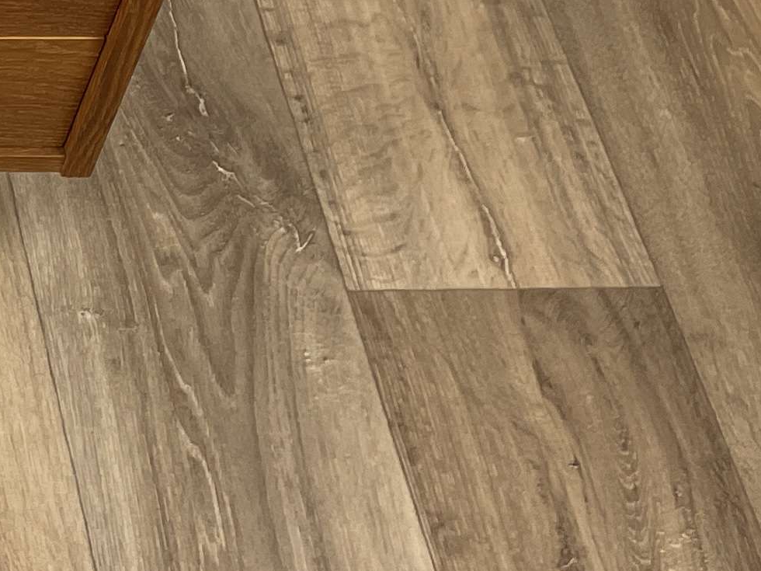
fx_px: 2352
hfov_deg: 15.7
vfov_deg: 13.1
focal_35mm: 107
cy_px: -270
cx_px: -613
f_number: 1.6
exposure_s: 1/100
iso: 50
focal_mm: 4.2
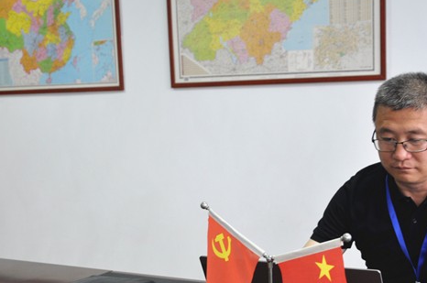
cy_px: 190
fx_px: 793
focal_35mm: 67
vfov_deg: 20.2
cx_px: 227
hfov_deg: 30.1
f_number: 4
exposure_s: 1/60
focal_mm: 26
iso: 400
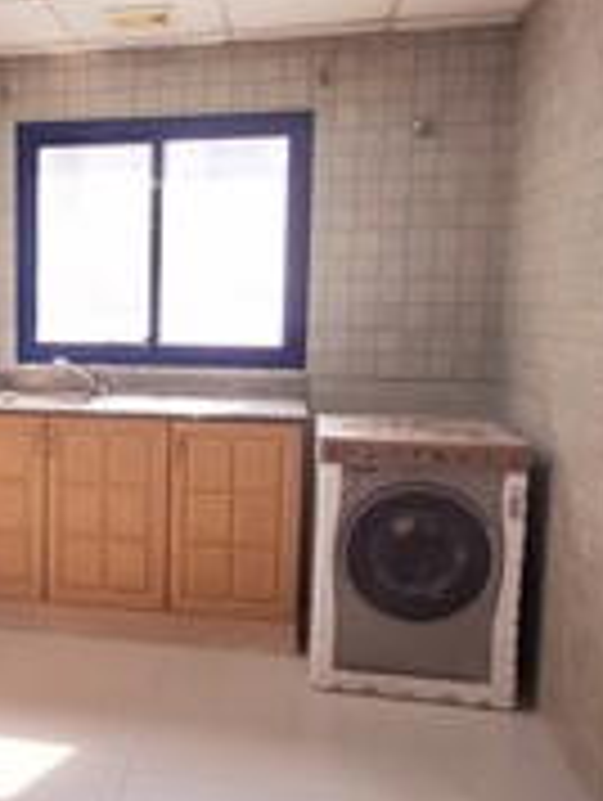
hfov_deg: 33.0
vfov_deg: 45.7
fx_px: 950
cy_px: 394
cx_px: 34
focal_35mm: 41
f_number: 2.2
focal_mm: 1.64
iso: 40
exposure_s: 1/60.2
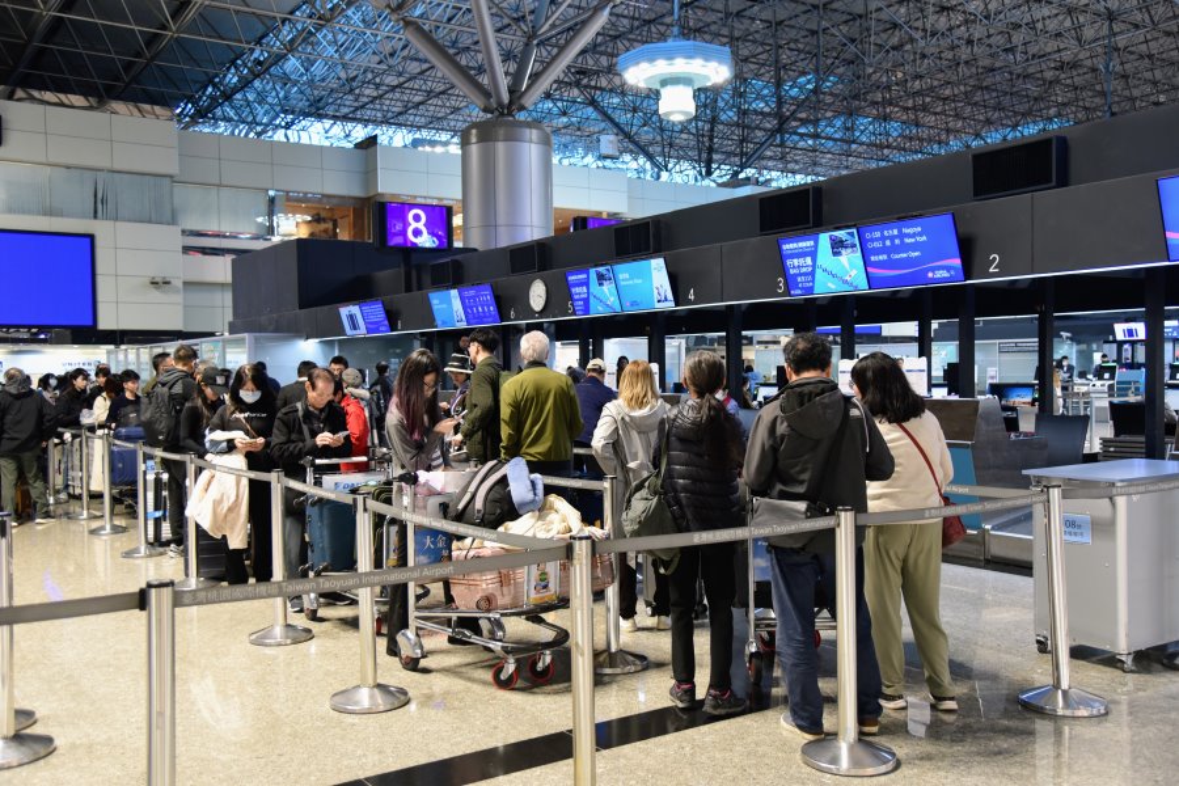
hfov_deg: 55.8
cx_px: 590
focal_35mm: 34
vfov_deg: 38.9
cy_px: 393
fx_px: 1113
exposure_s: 1/60
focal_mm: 34
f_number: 4
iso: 1400
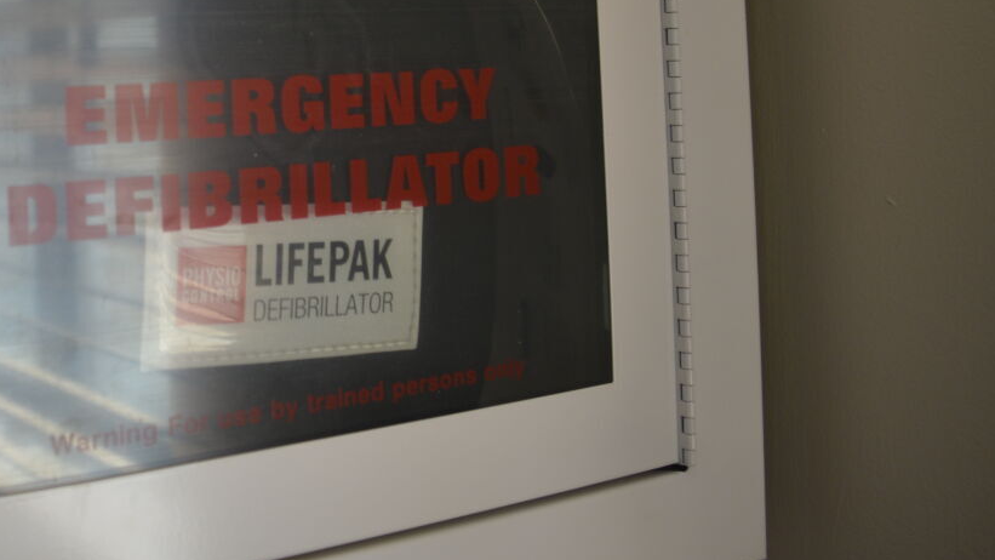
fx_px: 1425
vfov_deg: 21.3
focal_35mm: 54
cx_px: 111
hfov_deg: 36.3
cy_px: -32
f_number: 3.5
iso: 320
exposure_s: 1/160
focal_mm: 24
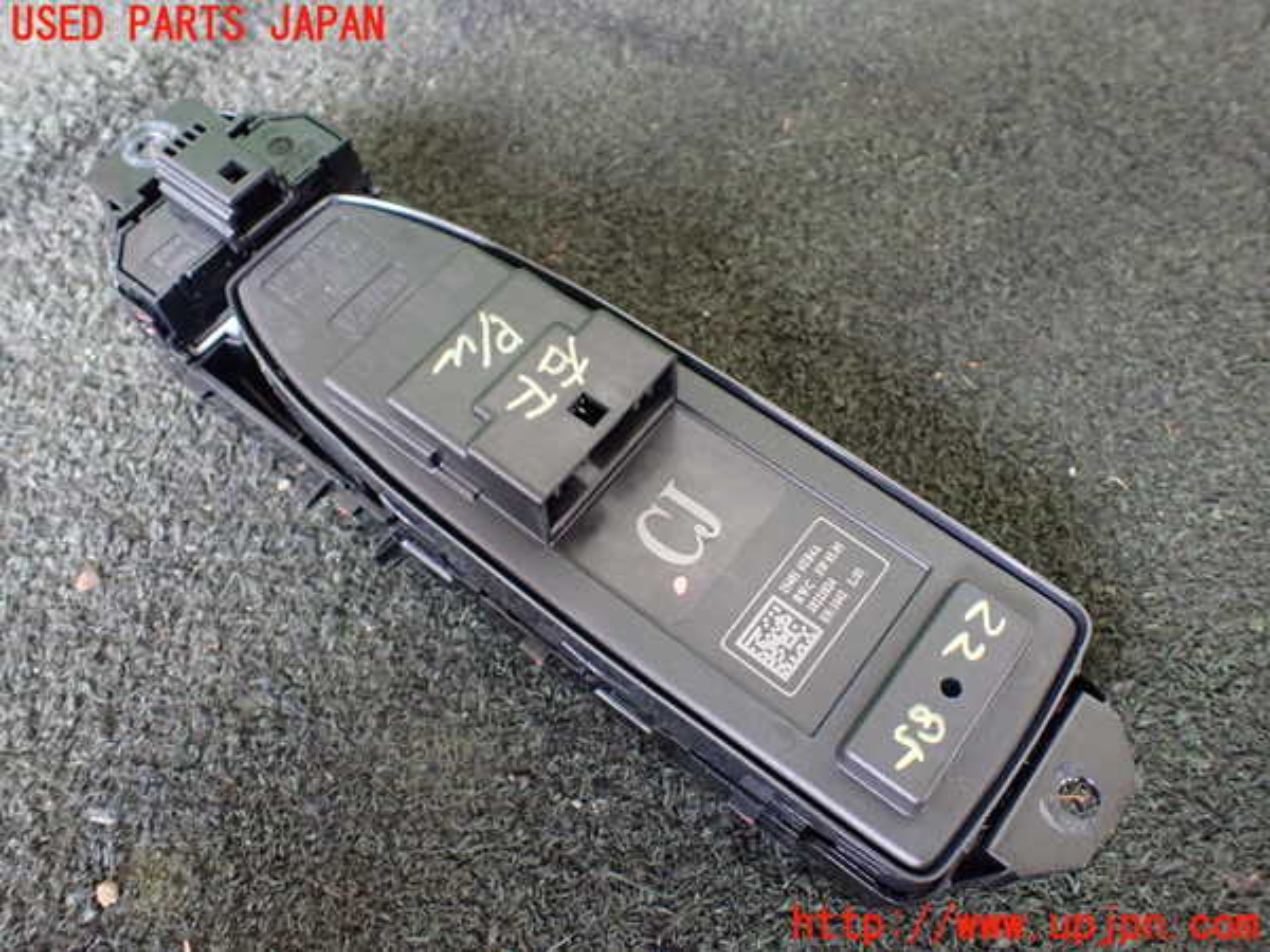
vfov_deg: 46.8
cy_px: 476
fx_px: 1101
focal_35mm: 30
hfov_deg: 60.0
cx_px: 635
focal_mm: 5.4
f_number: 2.3
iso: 800
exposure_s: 1/30
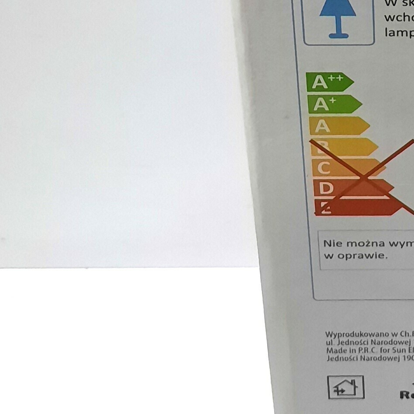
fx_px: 1258
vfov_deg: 17.7
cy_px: -92
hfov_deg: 17.9
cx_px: 473
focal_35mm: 93
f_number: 2
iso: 320
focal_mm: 4.6
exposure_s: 1/33
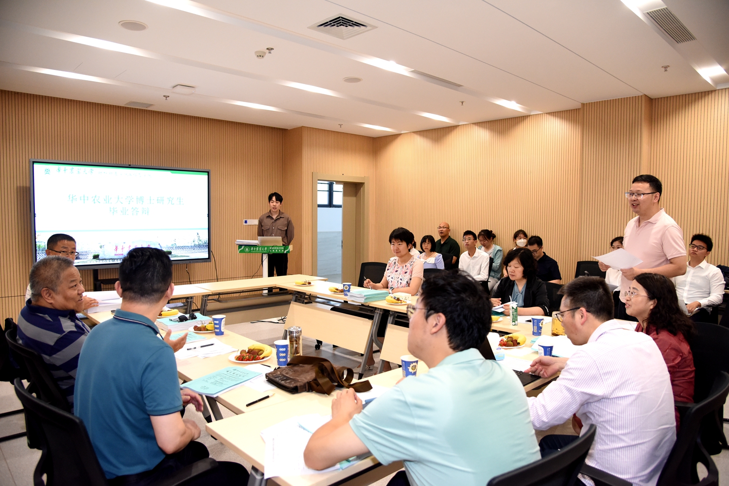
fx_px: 486
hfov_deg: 73.7
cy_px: 243
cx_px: 364
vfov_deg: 53.1
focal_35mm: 24
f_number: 4
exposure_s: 1/125
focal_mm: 24
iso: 2500
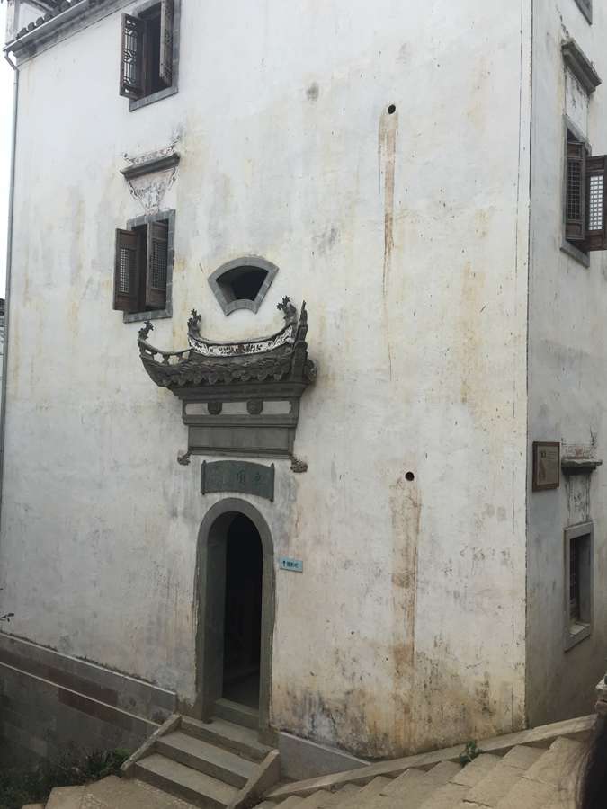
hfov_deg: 48.2
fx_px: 678
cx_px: 304
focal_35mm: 29
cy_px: 404
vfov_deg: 61.7
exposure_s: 1/581
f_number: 2.2
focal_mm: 4.15
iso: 32
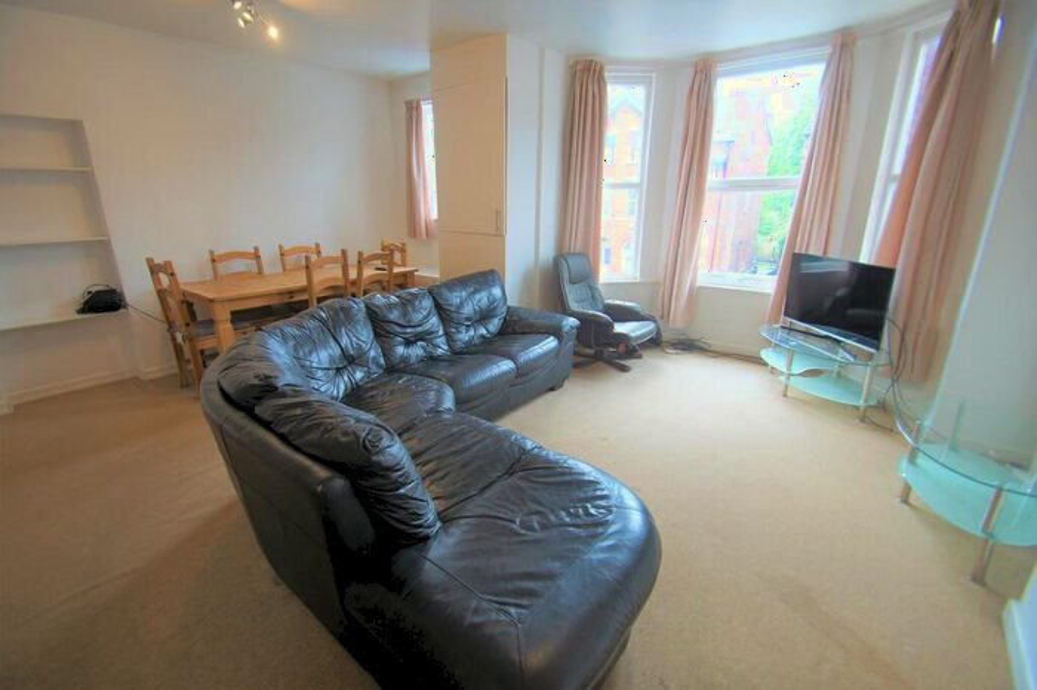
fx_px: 432
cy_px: 345
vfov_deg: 77.3
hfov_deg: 100.4
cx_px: 518
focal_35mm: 15
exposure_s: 1/40
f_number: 4
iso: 100
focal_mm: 10
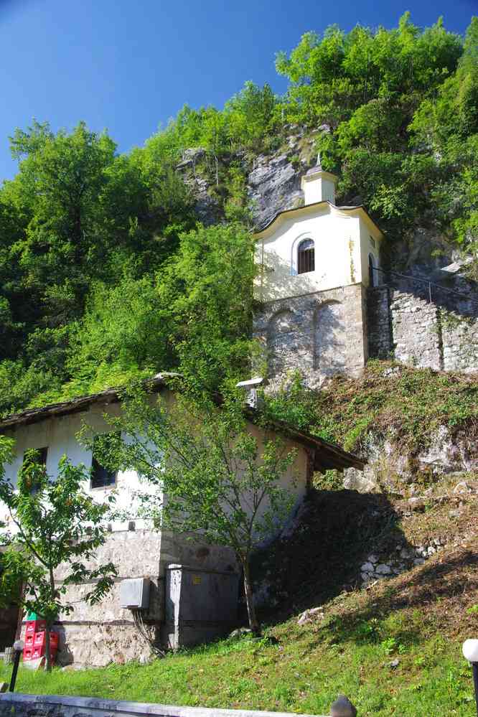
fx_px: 804
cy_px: 358
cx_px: 239
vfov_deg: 48.1
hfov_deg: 33.1
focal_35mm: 40
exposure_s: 1/50
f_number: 9
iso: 200
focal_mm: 26.9
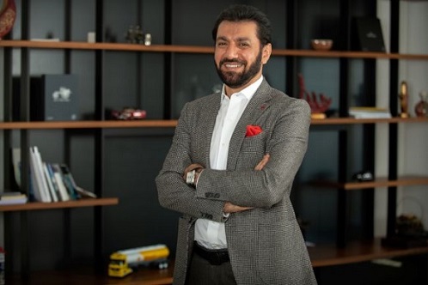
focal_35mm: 86
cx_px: 214
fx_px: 1022
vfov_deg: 15.9
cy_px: 142
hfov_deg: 23.6
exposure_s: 1/200
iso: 160
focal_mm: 86
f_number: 2.8
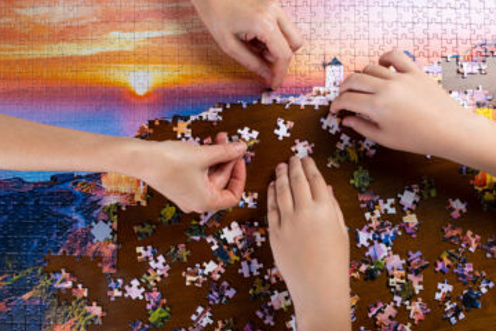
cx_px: 251
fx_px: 482
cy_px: 170
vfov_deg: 37.8
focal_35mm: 35
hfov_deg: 54.4
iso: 100
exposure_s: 1/125
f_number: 7.1
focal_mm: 30
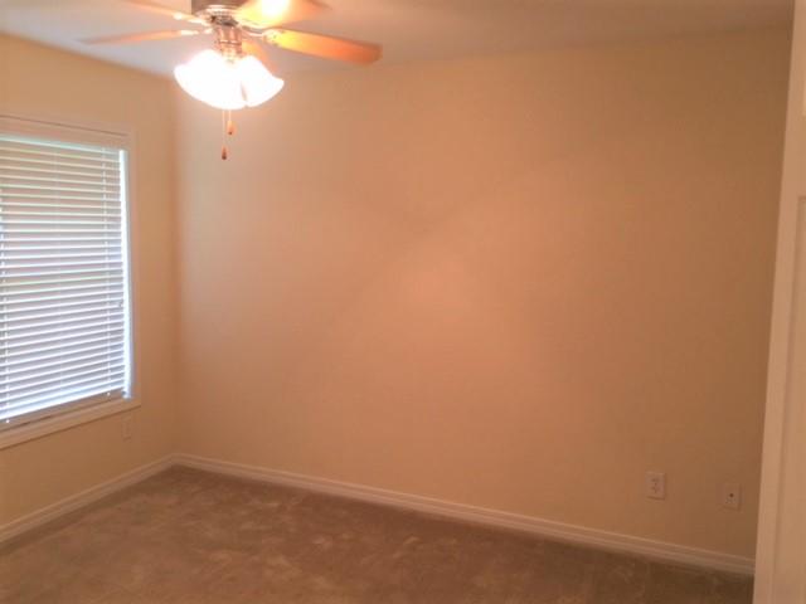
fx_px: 675
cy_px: 302
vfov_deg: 48.2
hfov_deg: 61.7
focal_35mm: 29
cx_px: 403
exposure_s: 1/15
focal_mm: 4.15
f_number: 2.2
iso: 32
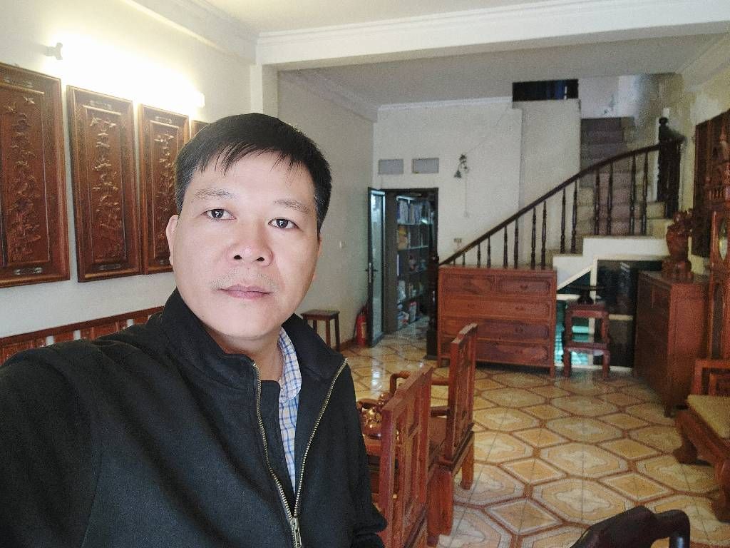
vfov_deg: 54.9
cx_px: 365
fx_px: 527
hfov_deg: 69.4
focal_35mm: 25
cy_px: 274
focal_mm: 3.8
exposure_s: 1/50.3
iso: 320
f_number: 2.2
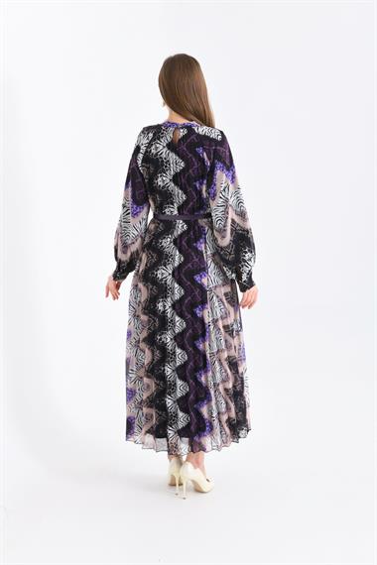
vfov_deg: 36.2
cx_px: 188
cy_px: 282
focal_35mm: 55
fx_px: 864
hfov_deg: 24.6
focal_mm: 55
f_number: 6.3
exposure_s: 1/125
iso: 160
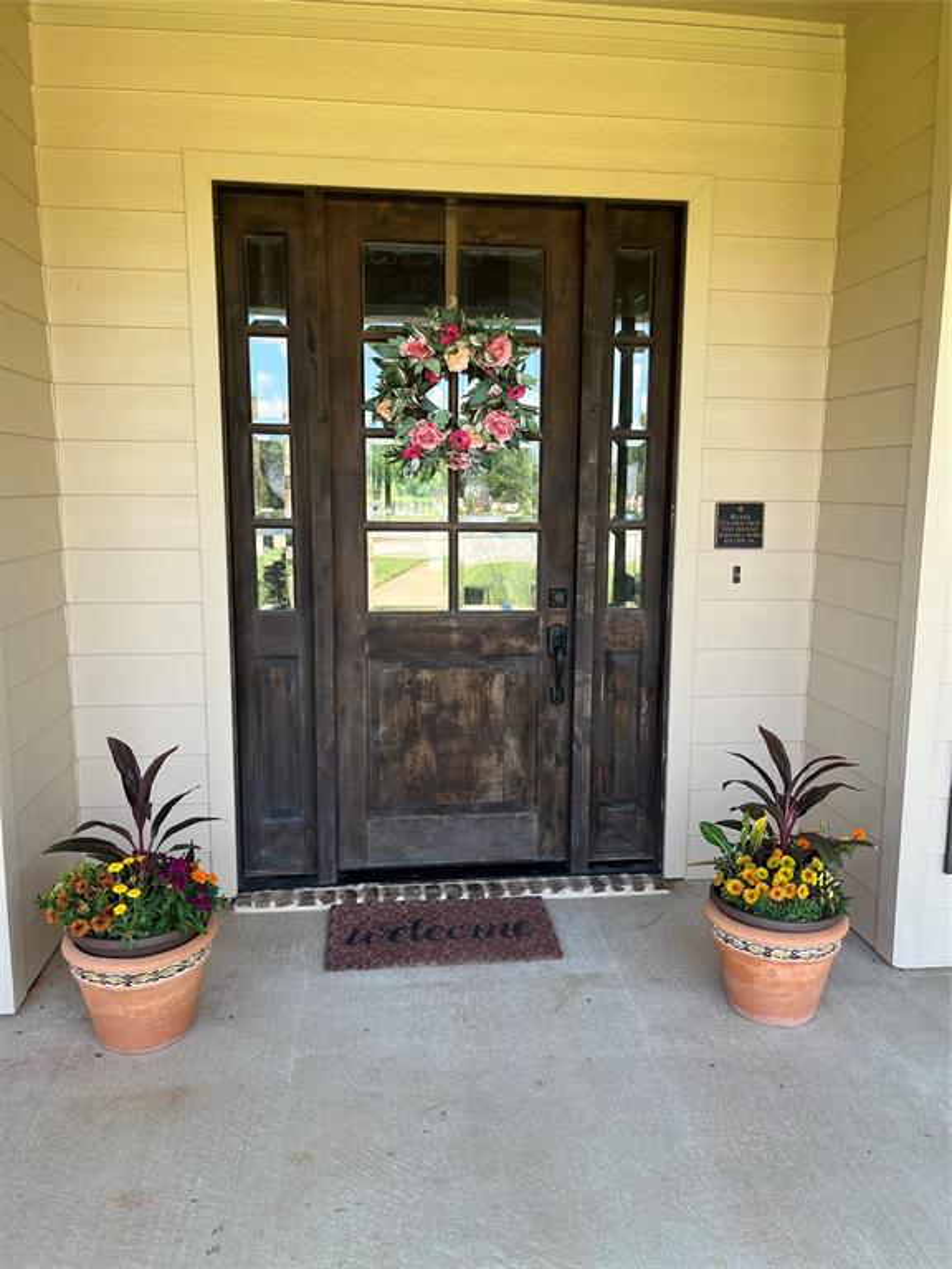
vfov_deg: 67.3
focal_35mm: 26
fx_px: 953
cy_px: 634
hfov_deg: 53.1
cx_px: 476
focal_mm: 5.1
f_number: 1.6
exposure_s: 1/201
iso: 50
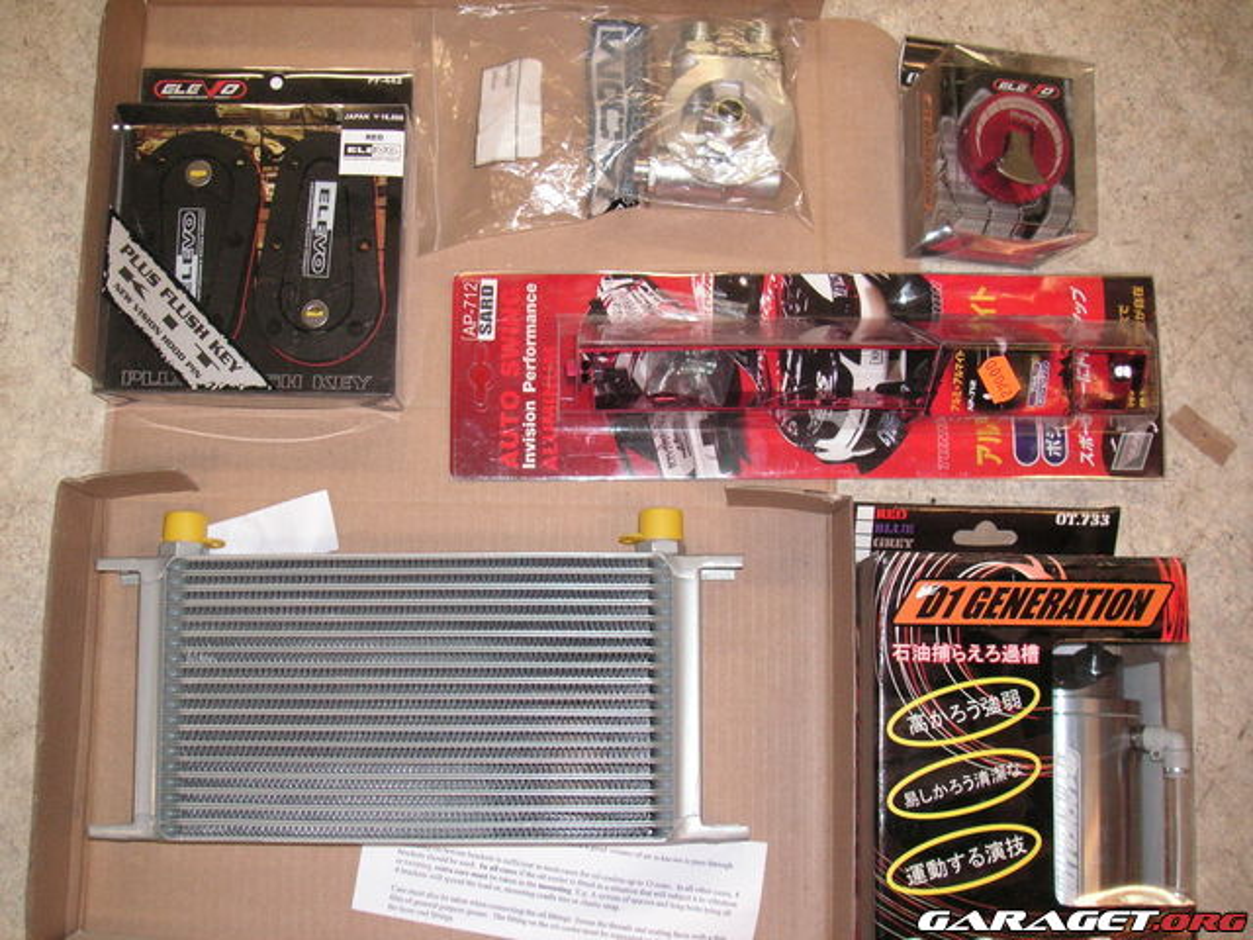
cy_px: 470
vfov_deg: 37.7
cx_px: 626
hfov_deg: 49.0
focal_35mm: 38
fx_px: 1375
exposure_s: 1/45
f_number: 3.3
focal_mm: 6.3
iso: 160
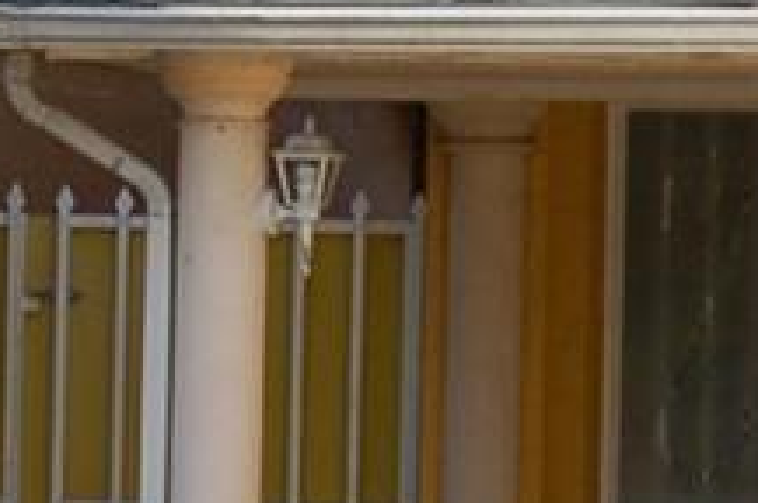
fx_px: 8130
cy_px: 449
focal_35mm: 387
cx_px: 632
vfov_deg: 3.5
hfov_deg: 5.3
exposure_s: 1/500
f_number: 5.6
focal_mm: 35
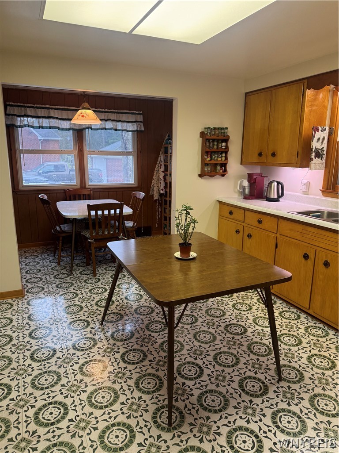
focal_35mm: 24
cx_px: 170
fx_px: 313
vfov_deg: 71.6
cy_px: 226
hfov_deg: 56.8
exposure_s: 1/60
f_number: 1.78
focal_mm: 6.76
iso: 200
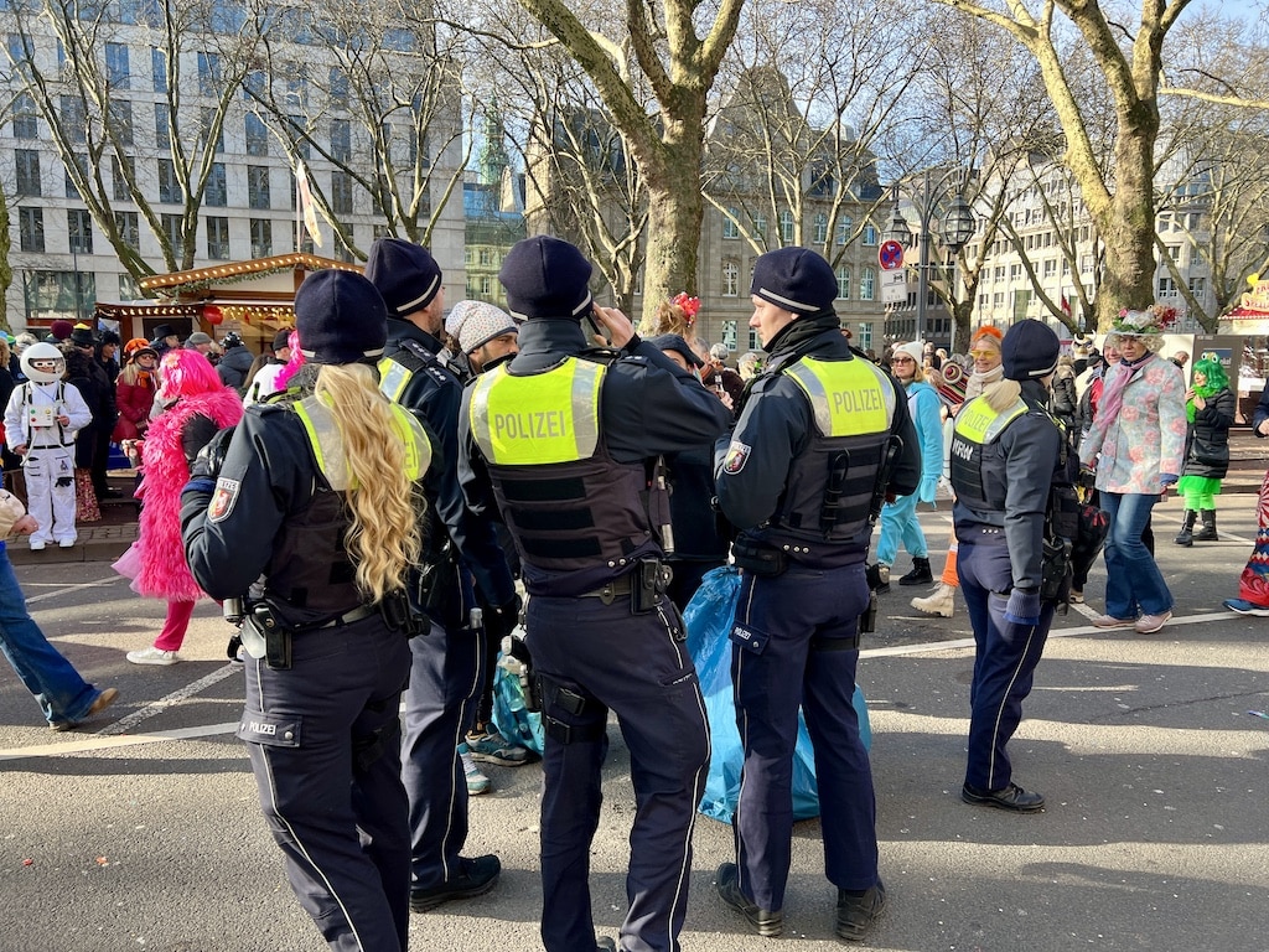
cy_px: 476
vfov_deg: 53.1
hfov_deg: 67.3
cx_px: 634
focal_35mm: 26
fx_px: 953
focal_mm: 5.7
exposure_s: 1/418
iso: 50
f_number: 1.5
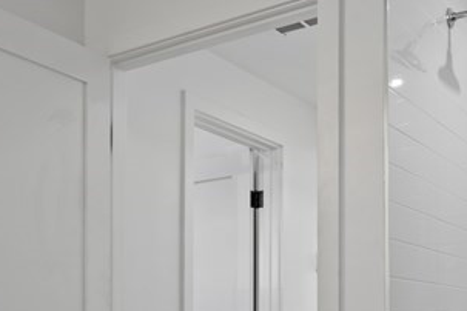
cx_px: 176
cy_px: 352
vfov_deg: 23.4
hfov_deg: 36.7
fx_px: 700
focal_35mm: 54
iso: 400
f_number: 11
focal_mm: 16
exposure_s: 1
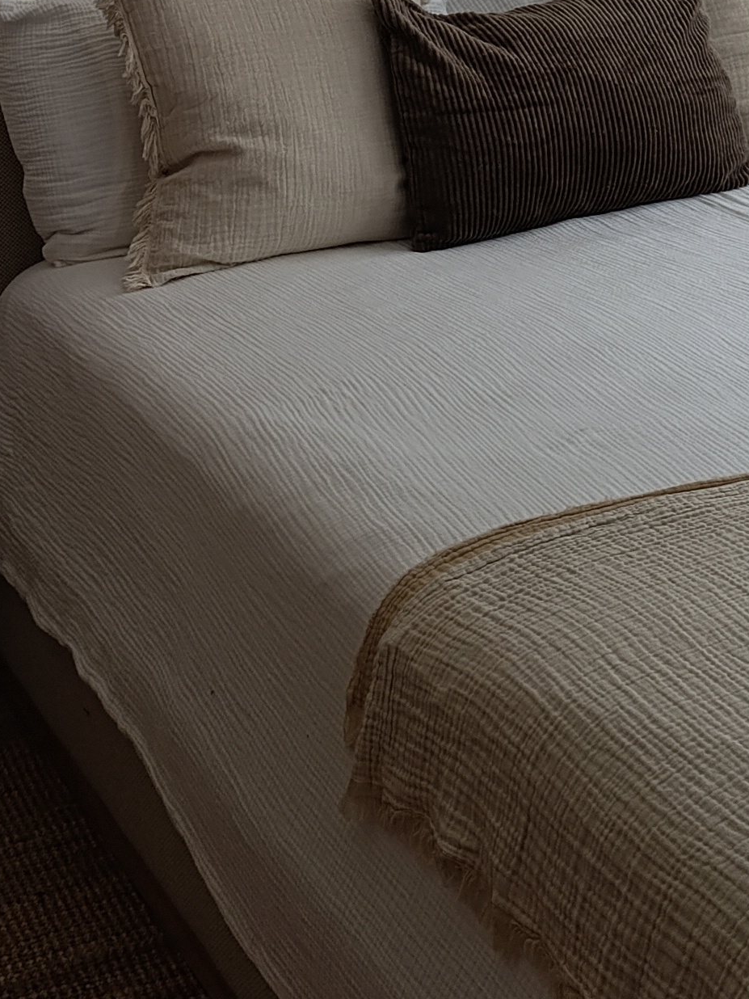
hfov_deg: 19.4
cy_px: -61
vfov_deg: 24.2
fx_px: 2193
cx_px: 326
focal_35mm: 76
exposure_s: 1/100
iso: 160
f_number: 1.6
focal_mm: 6.14
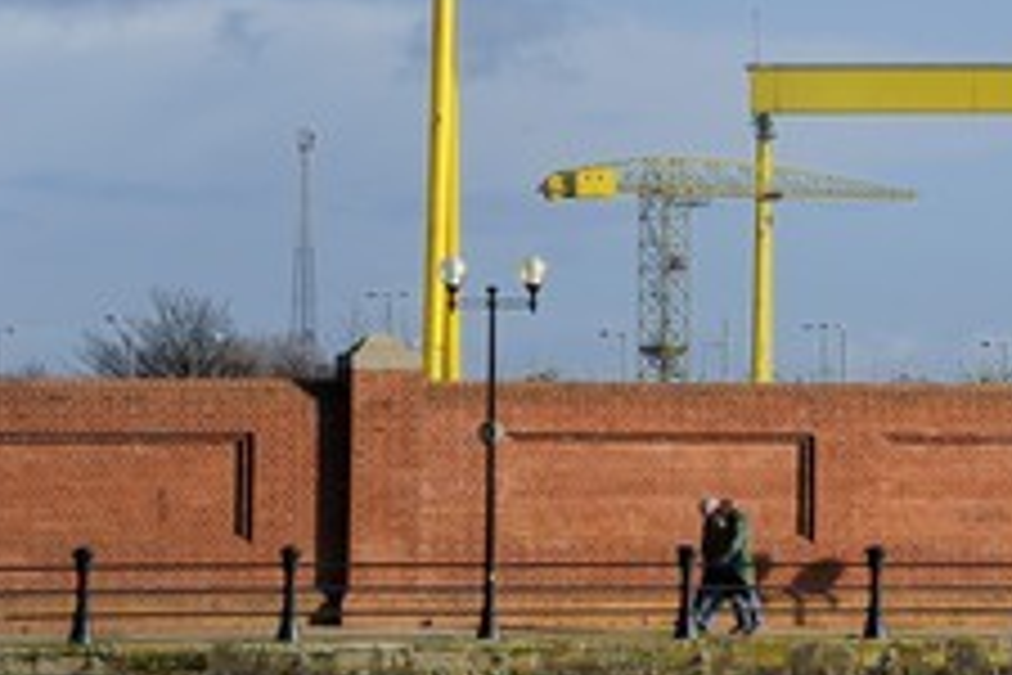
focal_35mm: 326
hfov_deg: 6.3
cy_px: 158
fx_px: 9164
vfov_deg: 4.2
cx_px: 927
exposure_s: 1/200
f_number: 22
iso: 800
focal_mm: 175
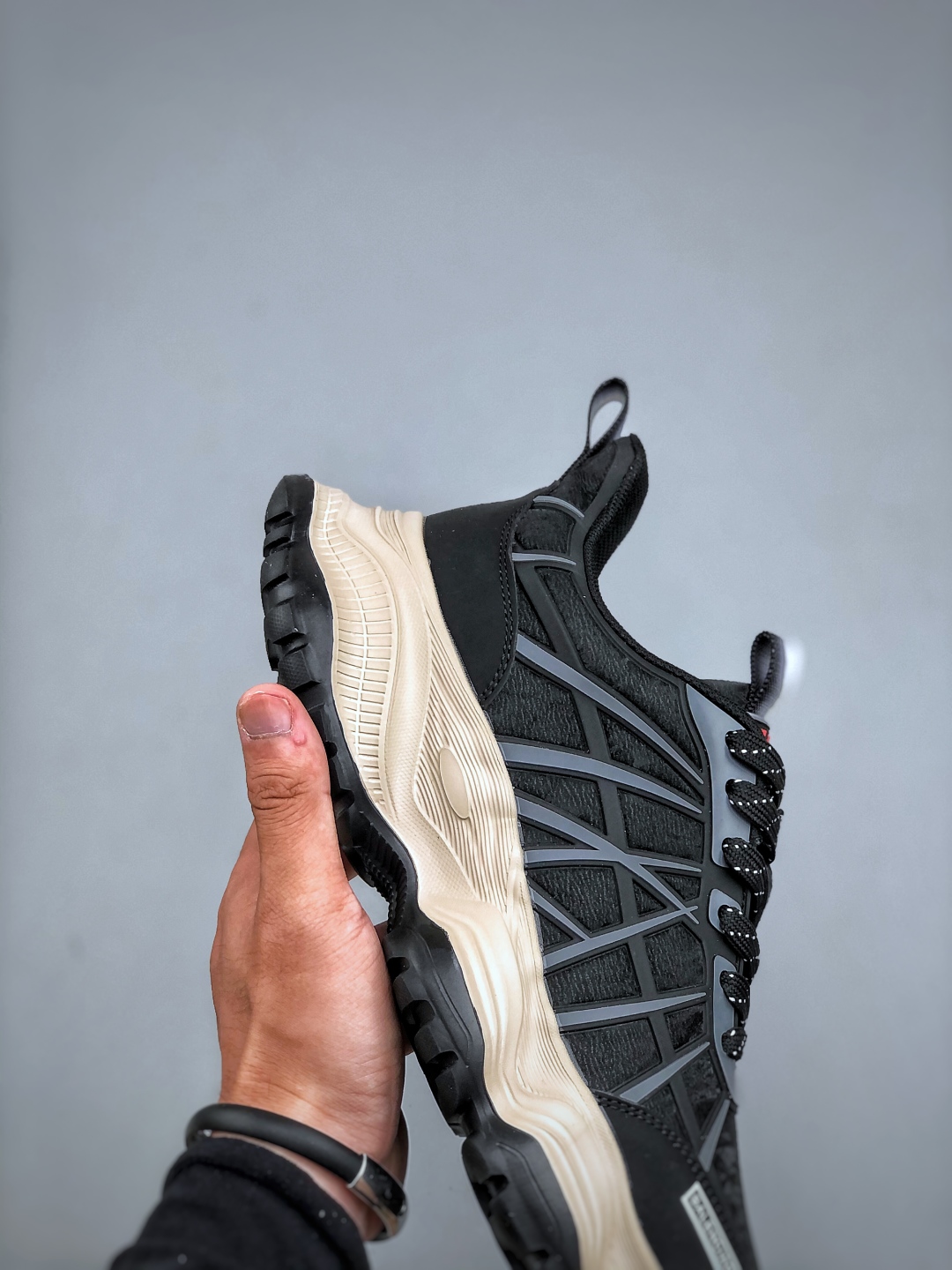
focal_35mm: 57
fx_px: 2090
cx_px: 476
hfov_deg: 25.7
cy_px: 635
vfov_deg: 33.8
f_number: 2.8
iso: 25
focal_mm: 6.6
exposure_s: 1/33
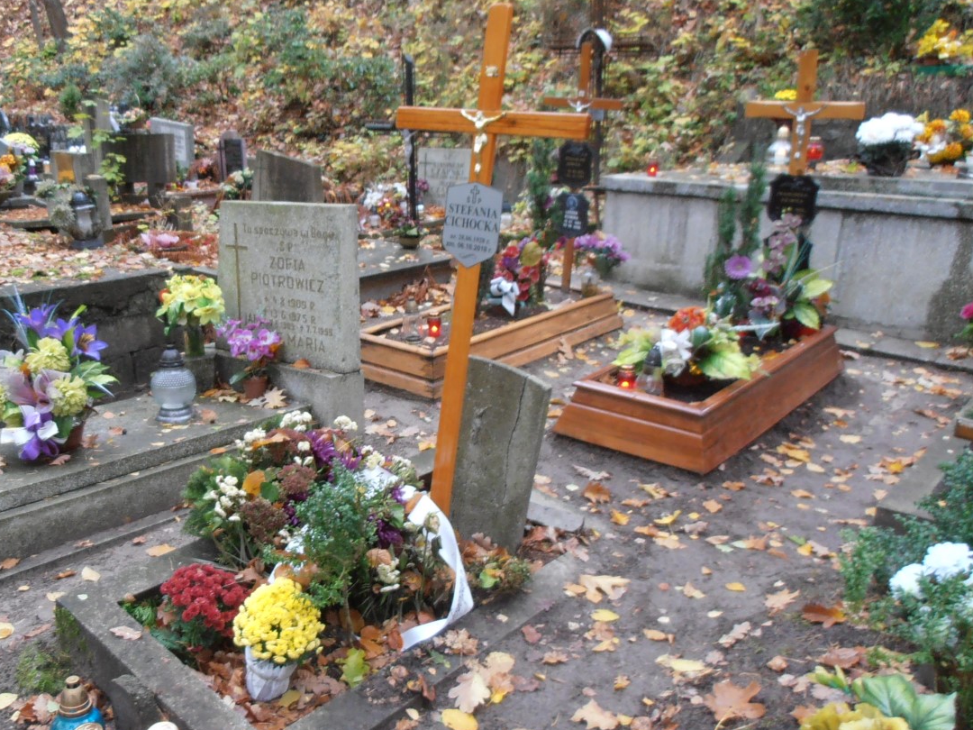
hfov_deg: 56.2
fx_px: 899
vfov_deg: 44.1
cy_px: 392
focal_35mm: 32
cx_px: 372
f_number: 3
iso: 125
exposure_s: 1/13
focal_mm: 4.2
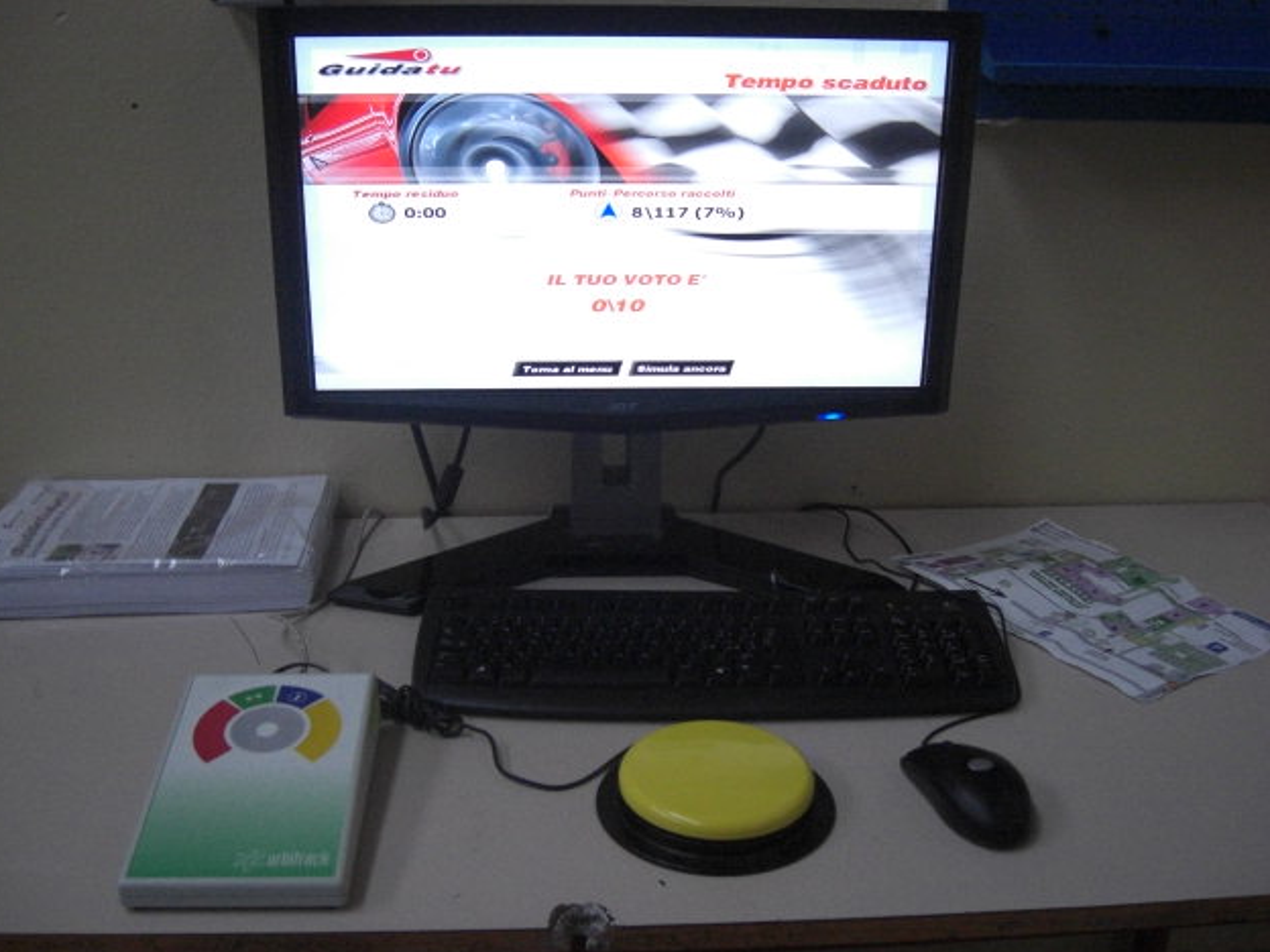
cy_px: 470
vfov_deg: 36.8
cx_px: 623
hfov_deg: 47.9
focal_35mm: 39
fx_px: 1431
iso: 800
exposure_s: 1/125
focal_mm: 7.9
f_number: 2.8
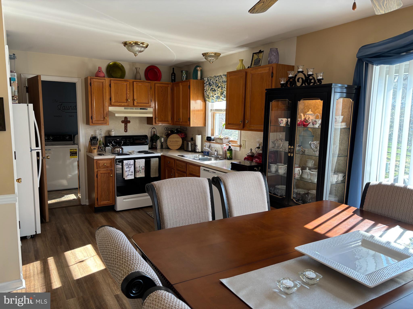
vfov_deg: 53.1
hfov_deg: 67.3
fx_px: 310
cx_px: 206
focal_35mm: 26
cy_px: 154
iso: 100
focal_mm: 5.96
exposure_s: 1/120
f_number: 1.6
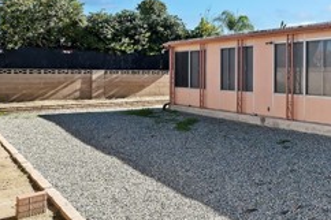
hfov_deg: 43.8
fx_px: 340
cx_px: 336
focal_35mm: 37
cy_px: 81
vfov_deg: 35.7
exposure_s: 1/200
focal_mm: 14
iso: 500
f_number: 16
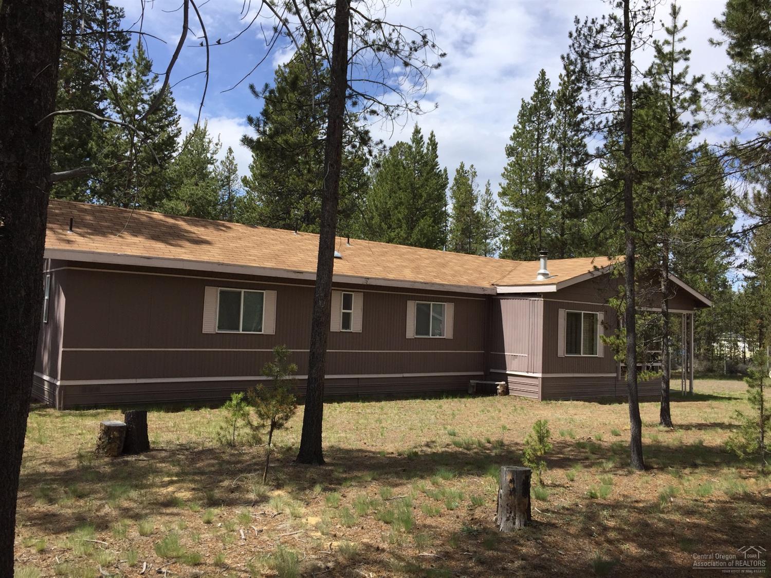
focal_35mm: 29
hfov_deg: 61.7
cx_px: 386
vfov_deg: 48.2
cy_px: 289
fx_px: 646
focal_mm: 4.15
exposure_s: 1/1980
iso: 32
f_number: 2.2
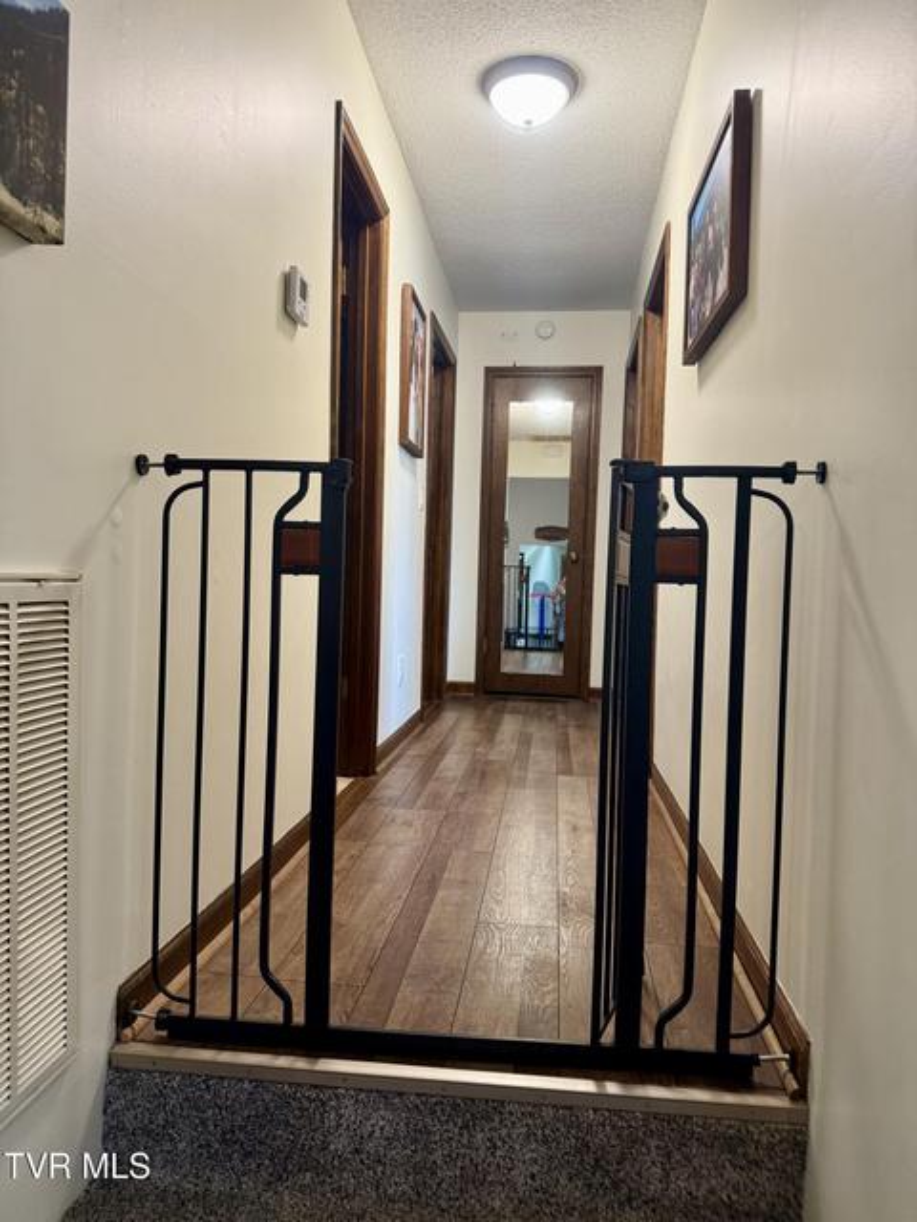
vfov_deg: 71.6
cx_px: 458
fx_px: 848
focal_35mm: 24
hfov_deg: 56.8
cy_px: 611
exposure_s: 1/60
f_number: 1.78
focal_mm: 6.76
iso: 250
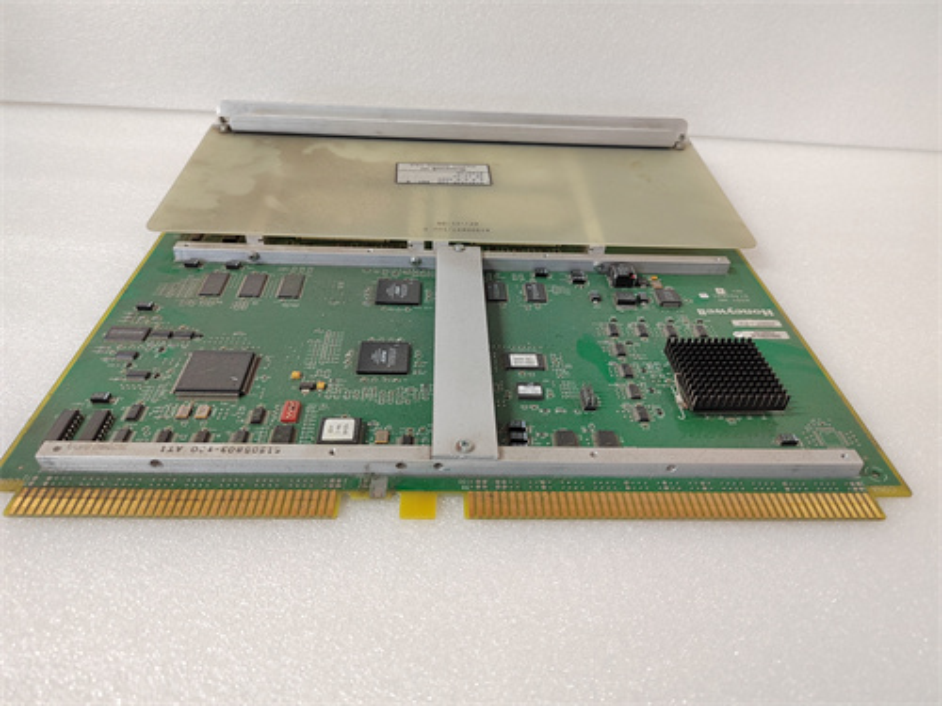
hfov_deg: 73.9
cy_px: 353
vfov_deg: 58.9
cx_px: 471
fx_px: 626
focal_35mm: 23
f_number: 1.9
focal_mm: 5.52
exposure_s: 1/50
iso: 1397
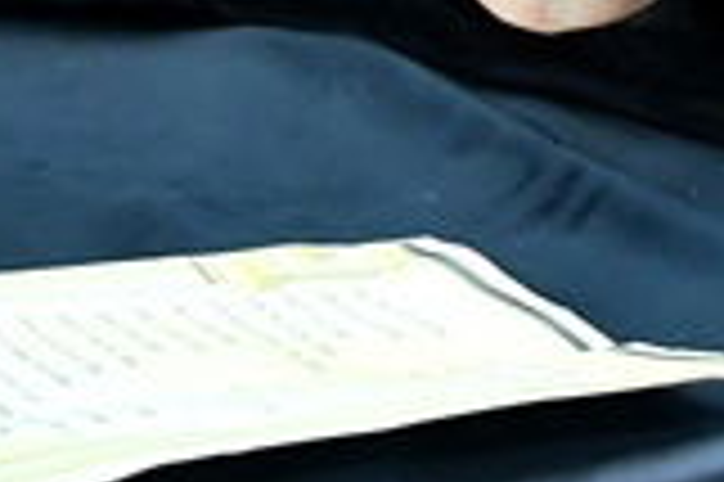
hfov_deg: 7.9
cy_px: -989
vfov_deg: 5.3
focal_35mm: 242
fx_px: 4862
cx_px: 1740
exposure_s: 1/250
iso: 3200
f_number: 7.1
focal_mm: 38
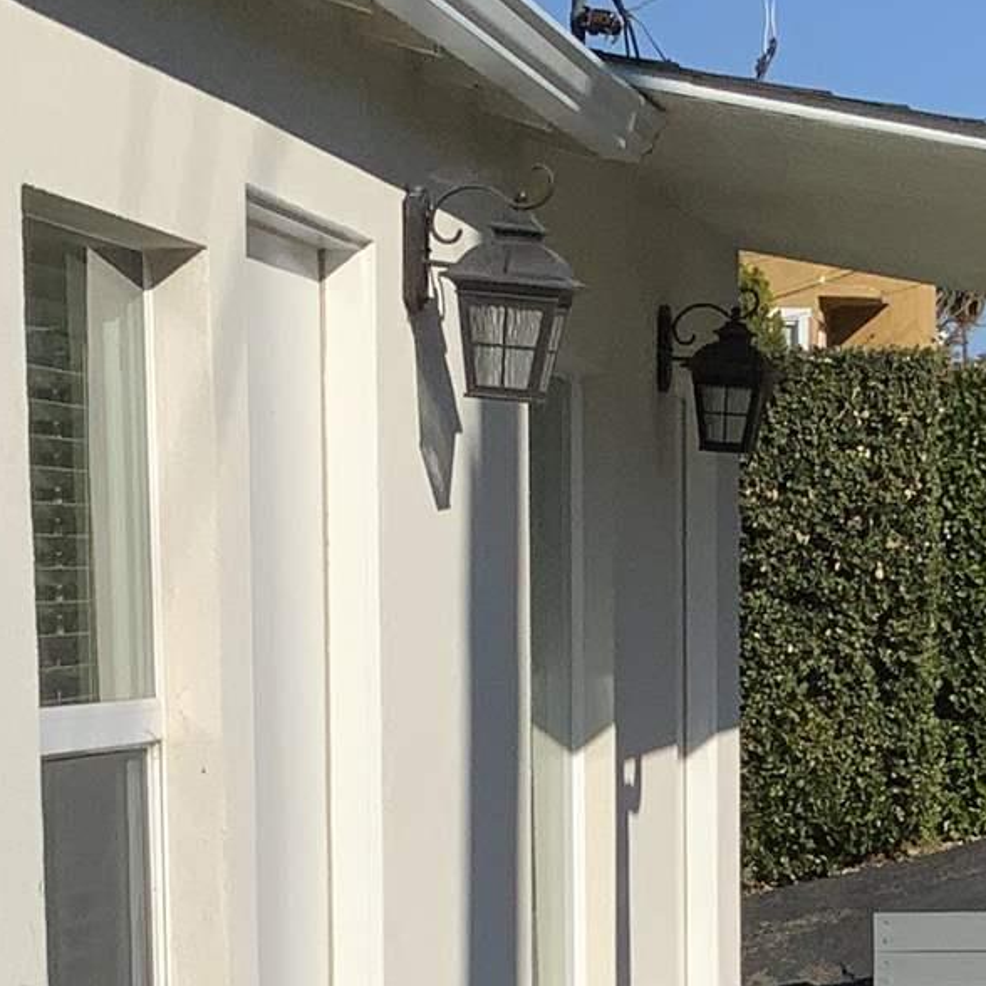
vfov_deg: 12.7
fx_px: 4318
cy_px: 1149
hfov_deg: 13.0
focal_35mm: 134
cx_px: 786
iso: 20
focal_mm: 3
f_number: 1.8
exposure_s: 1/4785
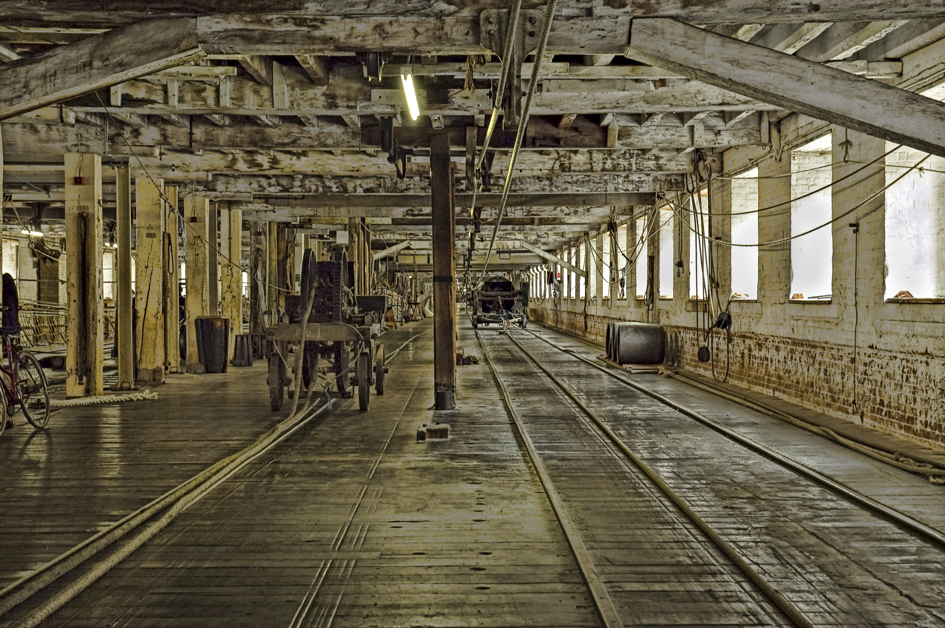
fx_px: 1731
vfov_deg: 20.6
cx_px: 472
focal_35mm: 66
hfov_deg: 30.5
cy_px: 314
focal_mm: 44
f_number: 6.7
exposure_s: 1
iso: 250
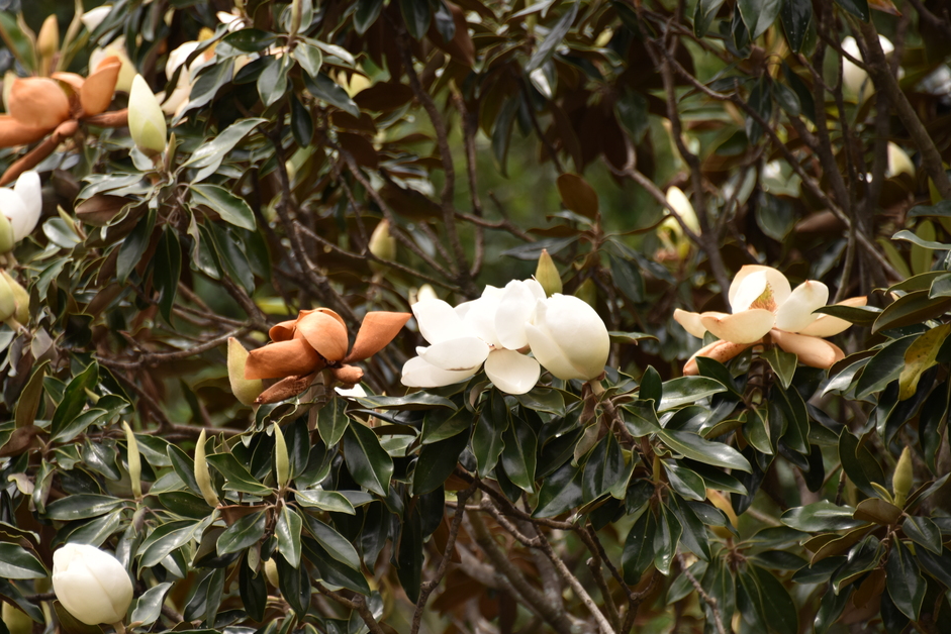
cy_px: 382
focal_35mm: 408
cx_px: 418
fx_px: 10781
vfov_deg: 3.4
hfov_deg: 5.1
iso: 250
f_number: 5.6
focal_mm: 300
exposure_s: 1/640
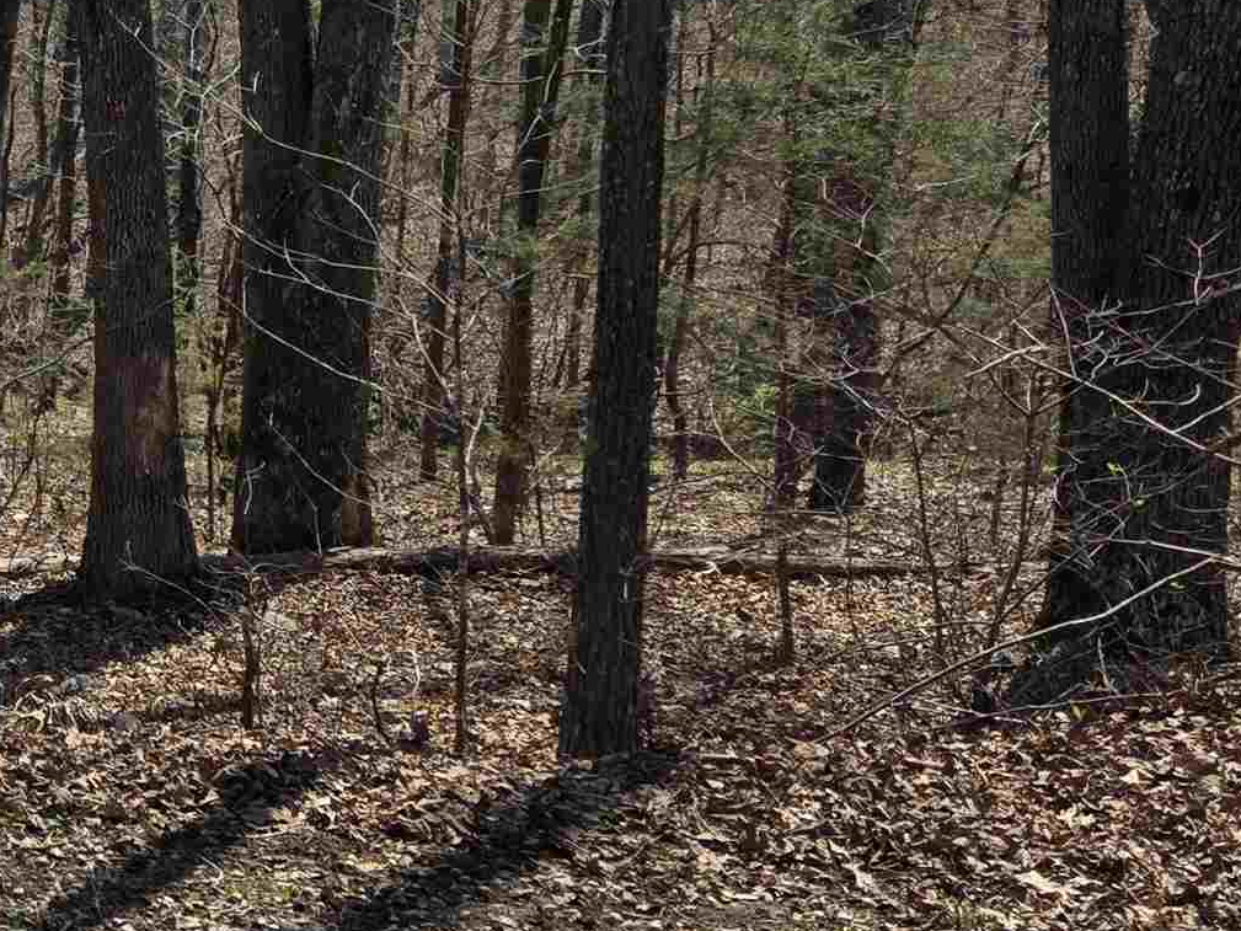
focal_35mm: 70
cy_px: 81
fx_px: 2510
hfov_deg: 23.1
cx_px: -563
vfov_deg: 20.6
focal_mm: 6.3
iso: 80
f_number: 1.7
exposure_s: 1/3455
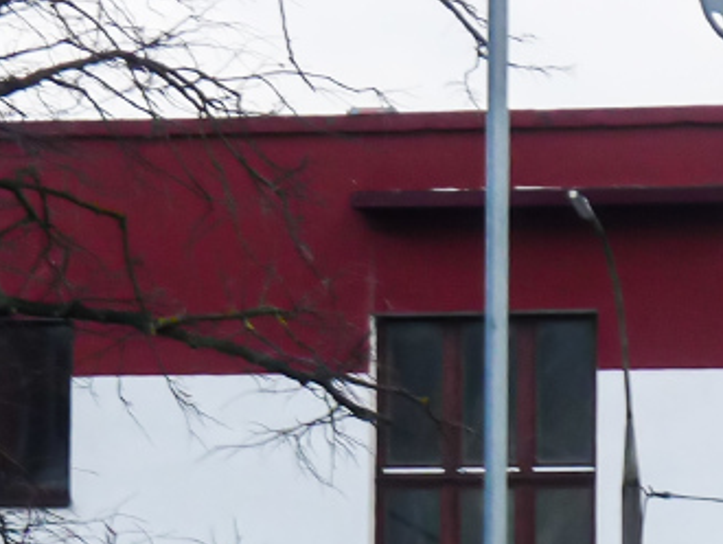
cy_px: 839
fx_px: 11684
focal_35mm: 559
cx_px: 524
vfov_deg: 2.7
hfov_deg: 3.5
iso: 100
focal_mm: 25.2
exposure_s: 1/125
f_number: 4
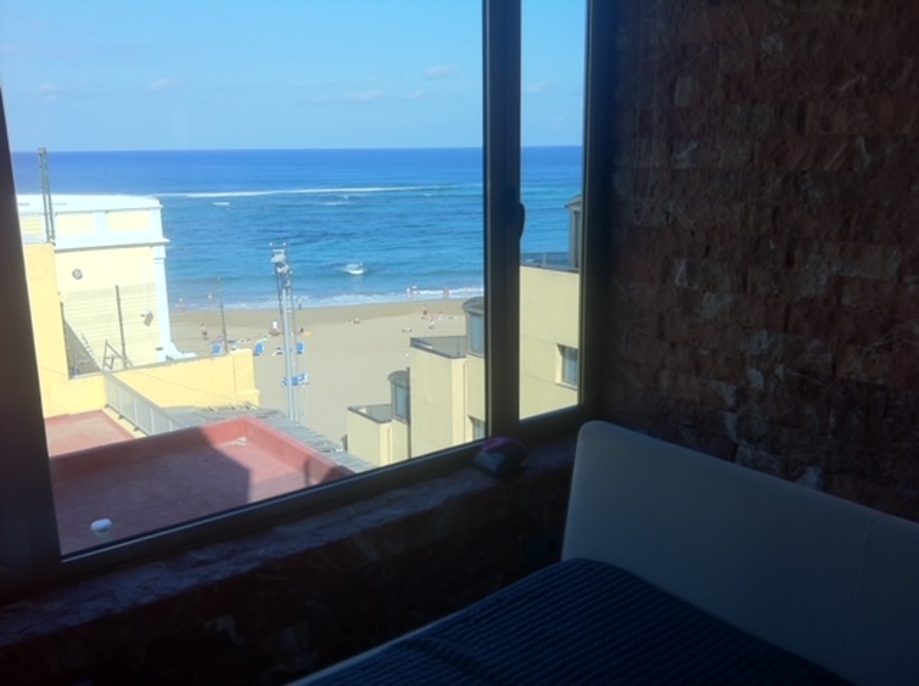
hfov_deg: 52.7
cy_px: 343
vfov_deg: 40.6
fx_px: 928
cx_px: 460
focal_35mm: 35
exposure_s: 1/718
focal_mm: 3.85
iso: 80
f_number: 2.8
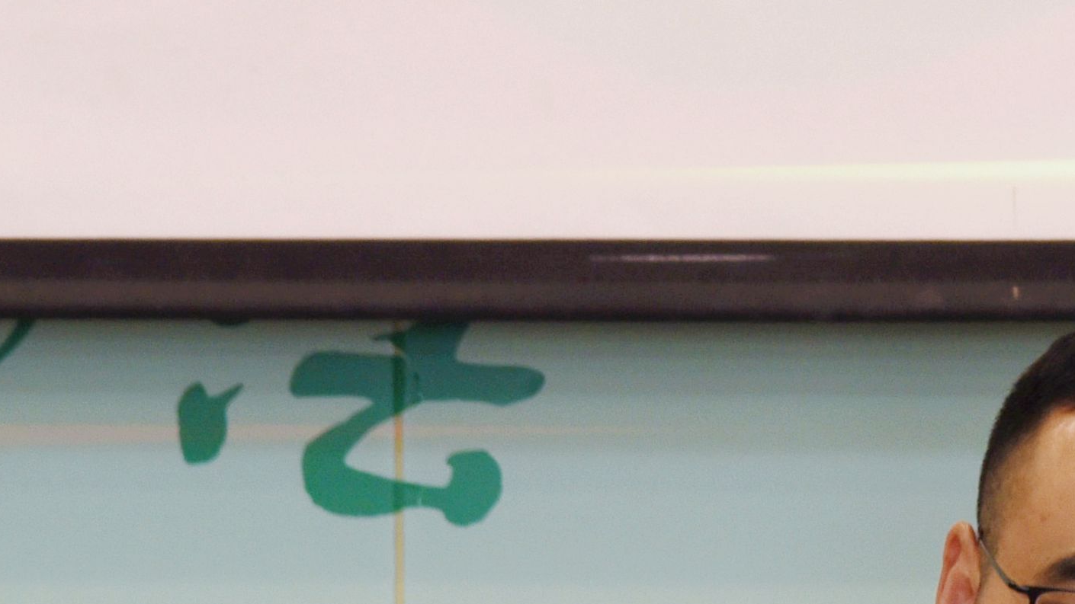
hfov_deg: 4.6
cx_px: 1115
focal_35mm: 468
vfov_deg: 2.6
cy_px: 377
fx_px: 13340
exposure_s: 1/40
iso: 800
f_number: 5.6
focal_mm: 120
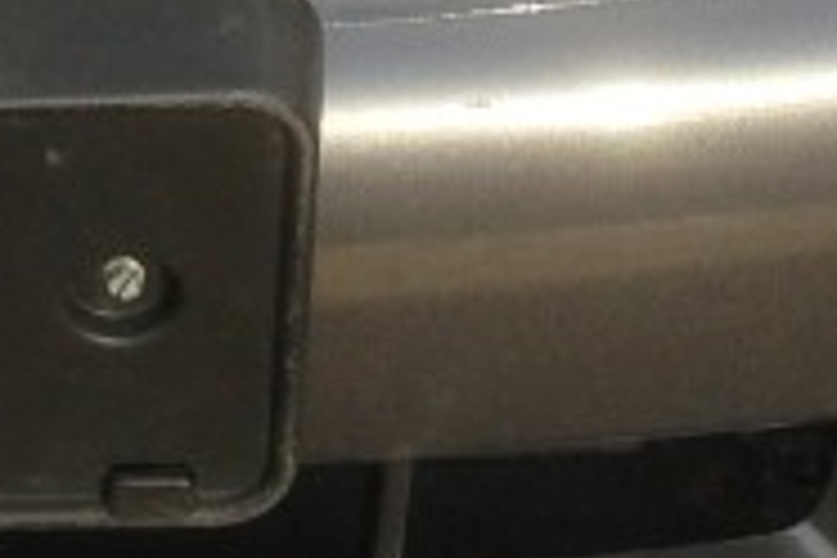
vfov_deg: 6.6
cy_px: -1102
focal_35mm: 189
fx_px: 4394
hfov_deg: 10.6
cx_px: -284
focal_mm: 4.13
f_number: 2.4
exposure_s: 1/374
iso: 50
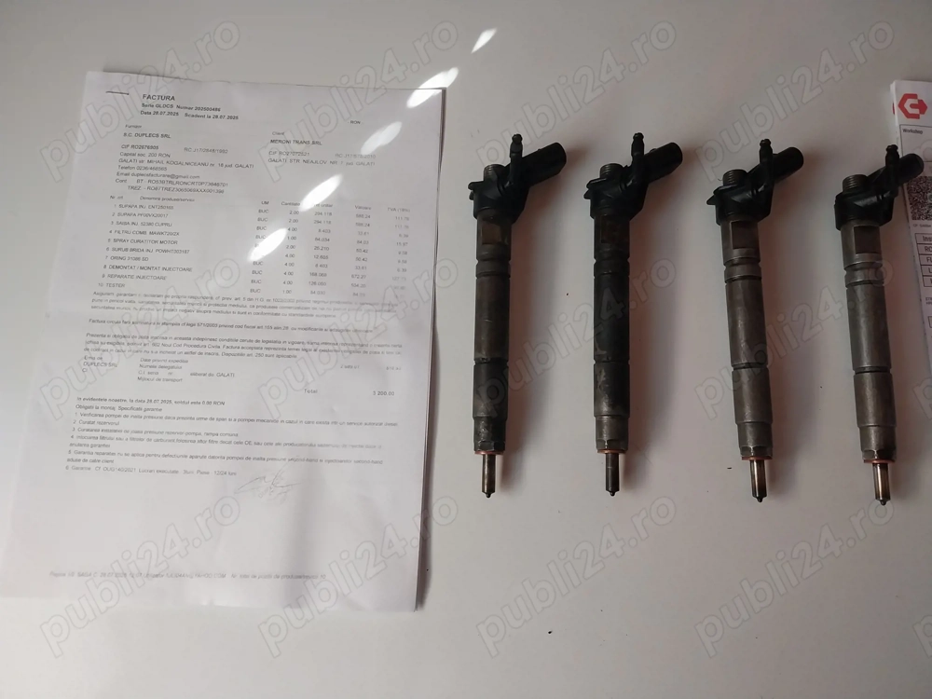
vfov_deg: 53.1
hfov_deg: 67.3
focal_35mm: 26
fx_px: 700
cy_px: 350
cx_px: 466
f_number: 1.8
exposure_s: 1/60.2
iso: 320
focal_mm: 4
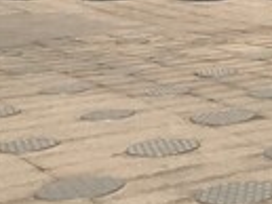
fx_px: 1022
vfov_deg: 10.7
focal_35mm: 130
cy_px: -168
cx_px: 523
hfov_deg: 13.3
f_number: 1.8
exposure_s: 1/2994
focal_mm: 3.99
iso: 20
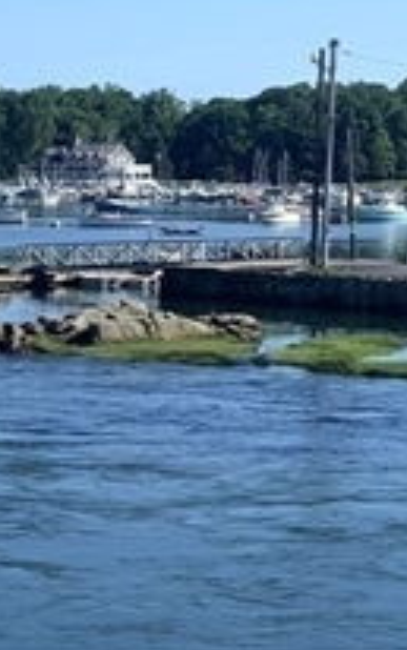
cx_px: 136
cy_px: 265
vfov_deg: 15.2
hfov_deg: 9.6
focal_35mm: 137
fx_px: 2428
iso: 25
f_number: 1.8
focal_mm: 4.25
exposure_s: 1/2114
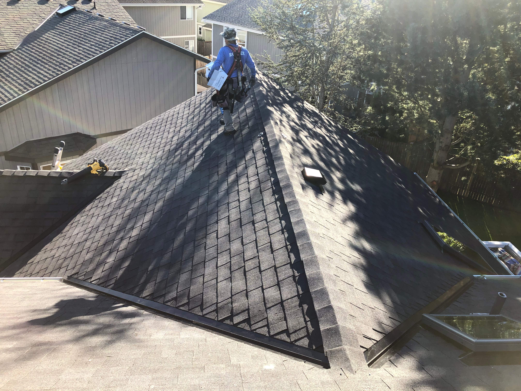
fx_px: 421
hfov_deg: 63.4
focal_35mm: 28
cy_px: 196
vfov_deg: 49.7
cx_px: 260
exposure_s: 1/415
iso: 20
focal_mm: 3.99
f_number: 1.8
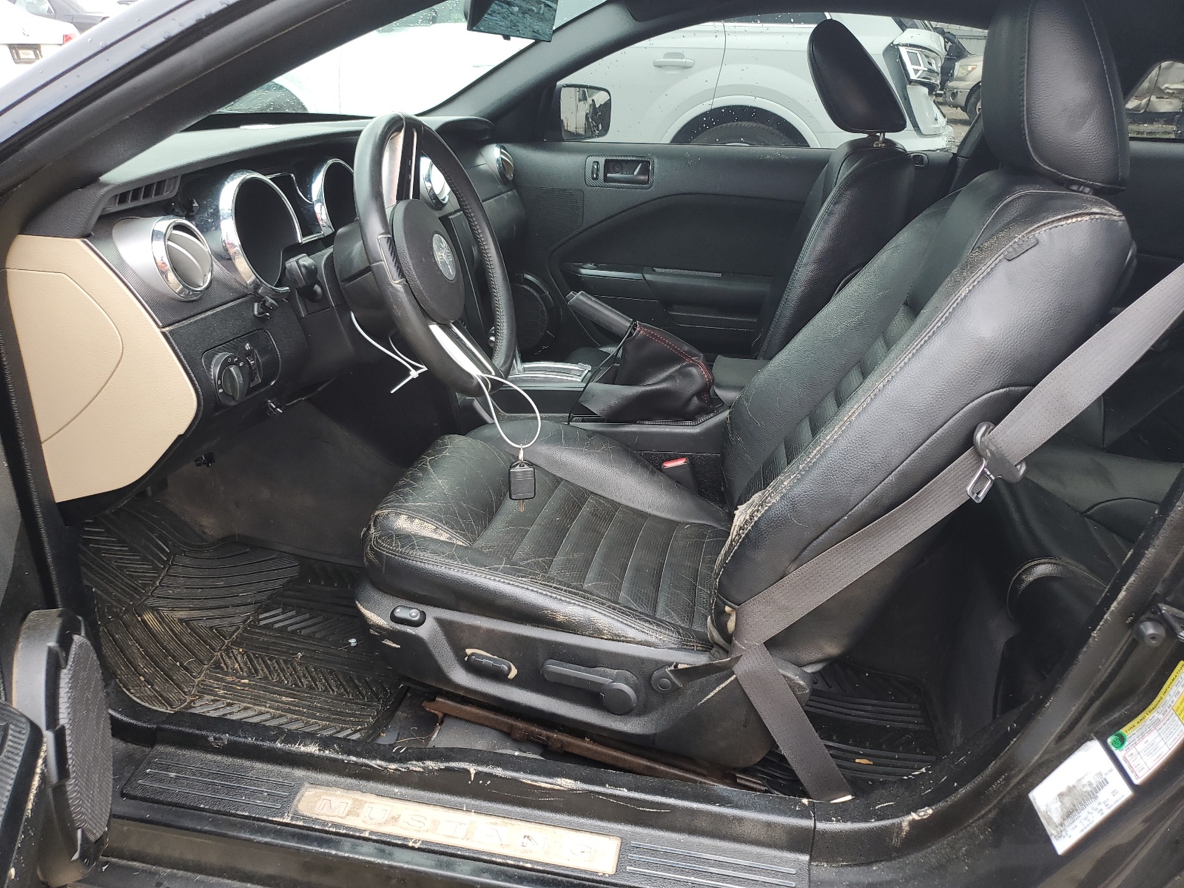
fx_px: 889
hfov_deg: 67.3
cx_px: 592
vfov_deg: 53.1
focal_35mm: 26
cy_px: 444
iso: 50
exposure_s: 1/196
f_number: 1.5
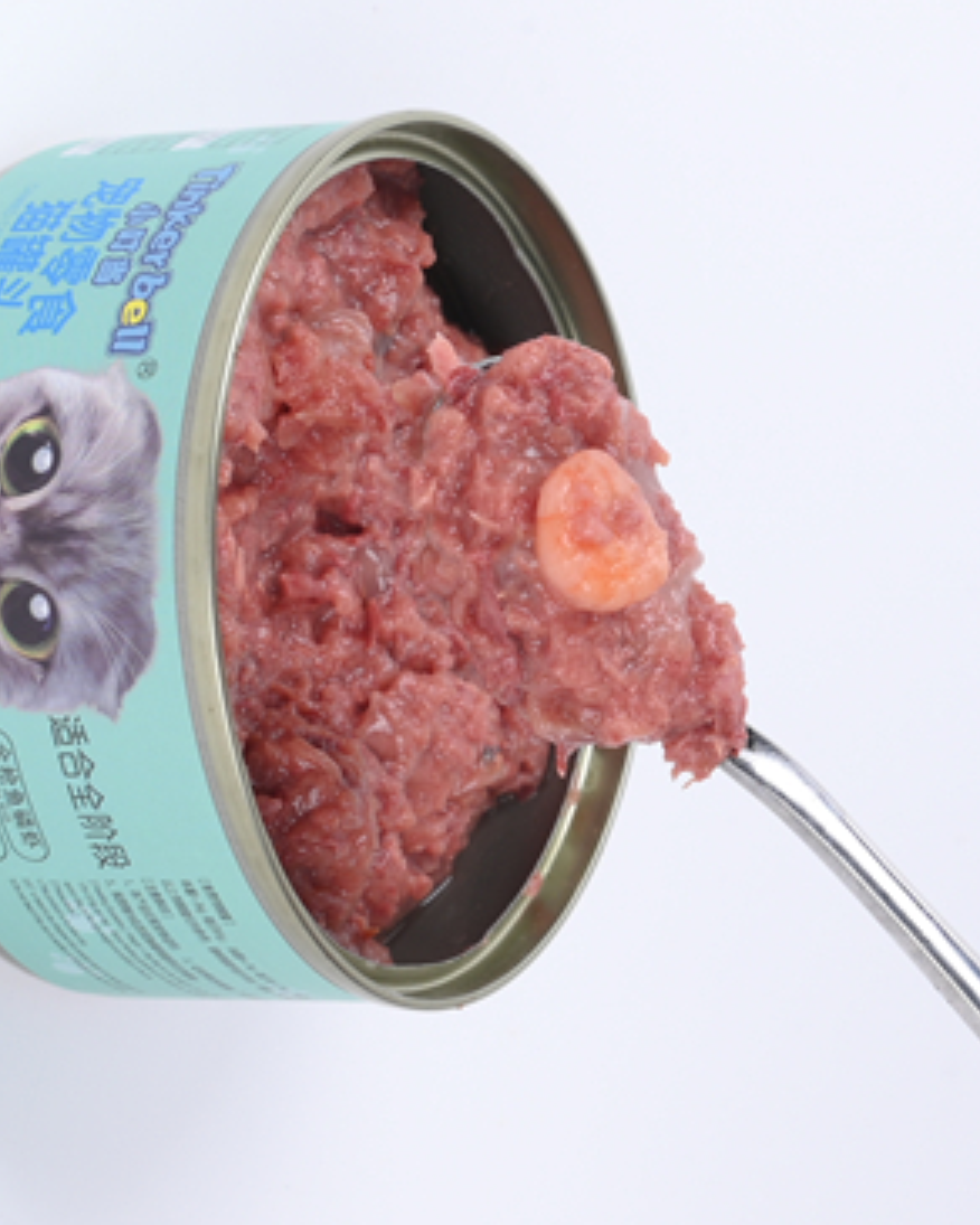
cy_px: 582
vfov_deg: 6.3
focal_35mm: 308
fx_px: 11167
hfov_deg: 5.0
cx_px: 628
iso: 125
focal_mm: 120
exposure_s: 1/125
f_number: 11
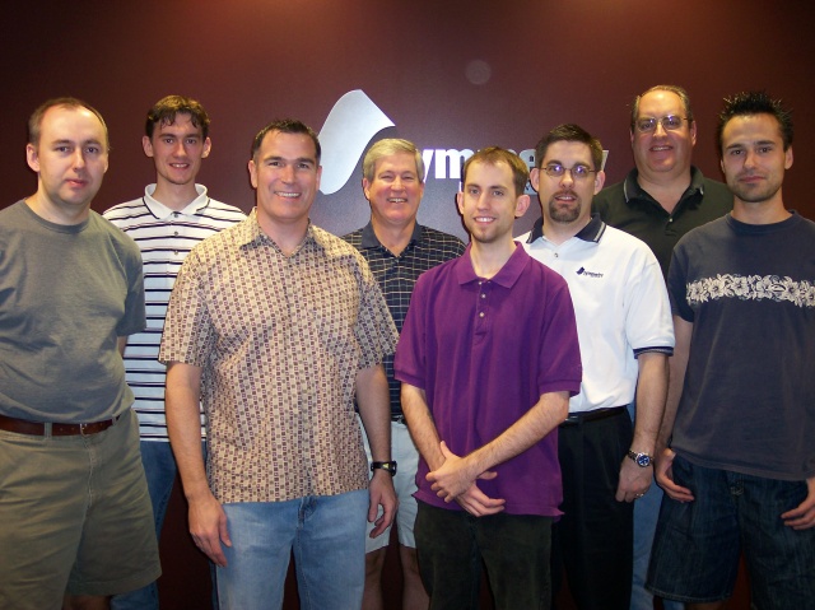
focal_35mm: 38
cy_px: 305
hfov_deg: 49.0
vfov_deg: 37.7
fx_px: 894
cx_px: 408
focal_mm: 8
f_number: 2.8
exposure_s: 1/30
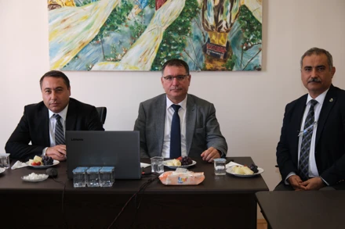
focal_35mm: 56
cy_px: 114
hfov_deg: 35.7
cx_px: 172
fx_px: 536
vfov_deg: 24.2
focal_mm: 37.6
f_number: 2.8
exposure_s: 1/60
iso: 320
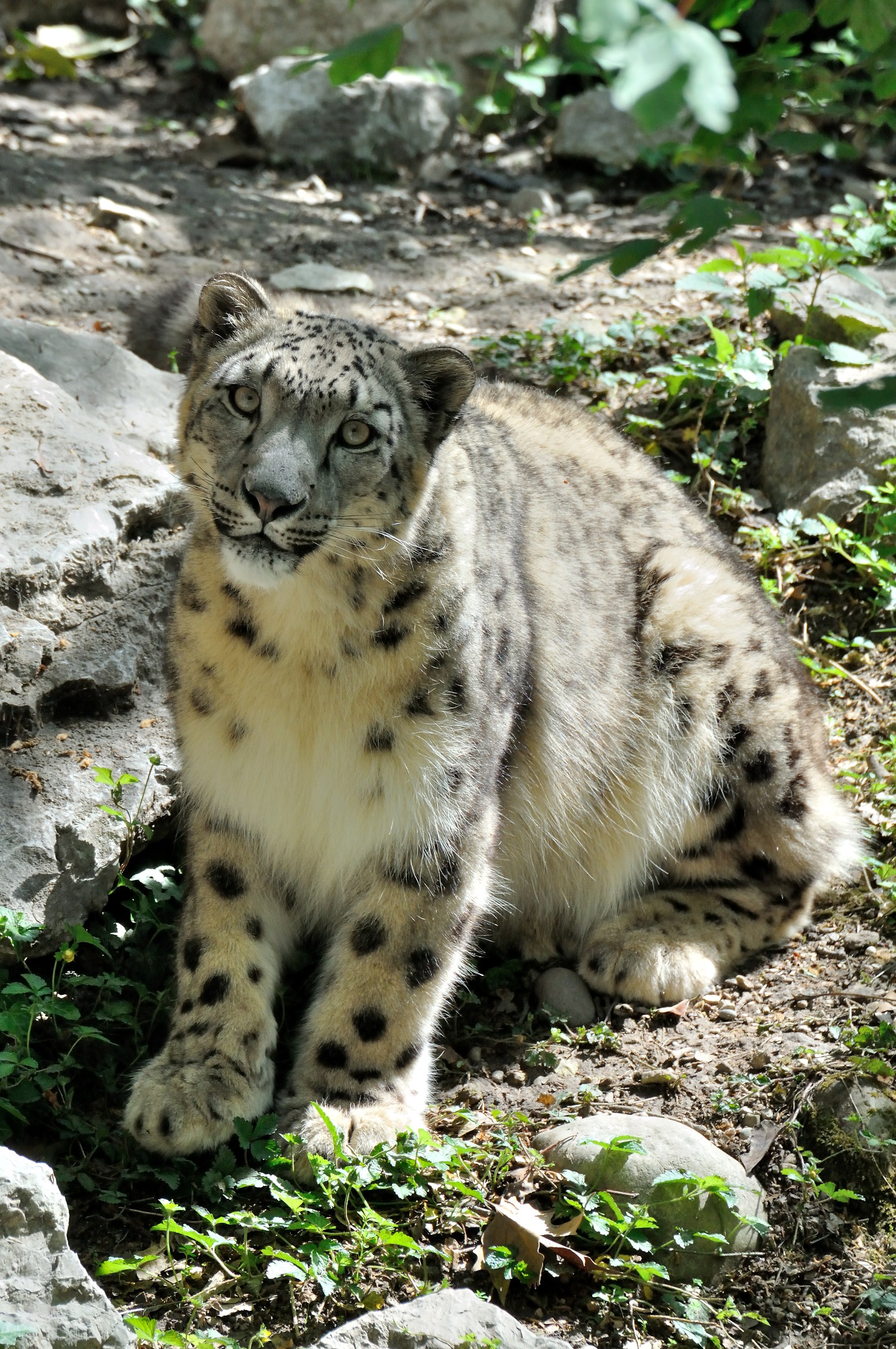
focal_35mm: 330
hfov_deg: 4.2
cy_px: 674
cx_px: 448
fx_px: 12351
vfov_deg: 6.3
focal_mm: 220
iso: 1250
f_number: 10
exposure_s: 1/400
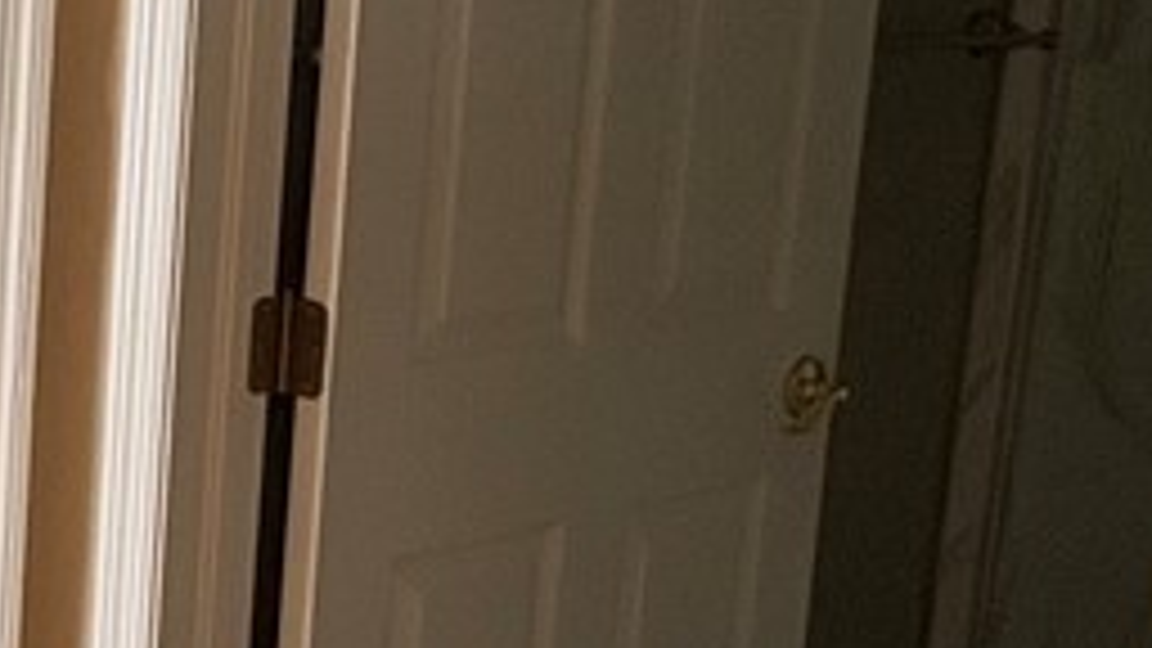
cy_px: 202
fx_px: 1863
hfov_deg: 28.6
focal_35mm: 61
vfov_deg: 19.6
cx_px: -320
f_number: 2.2
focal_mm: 2.22
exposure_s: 1/60
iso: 250
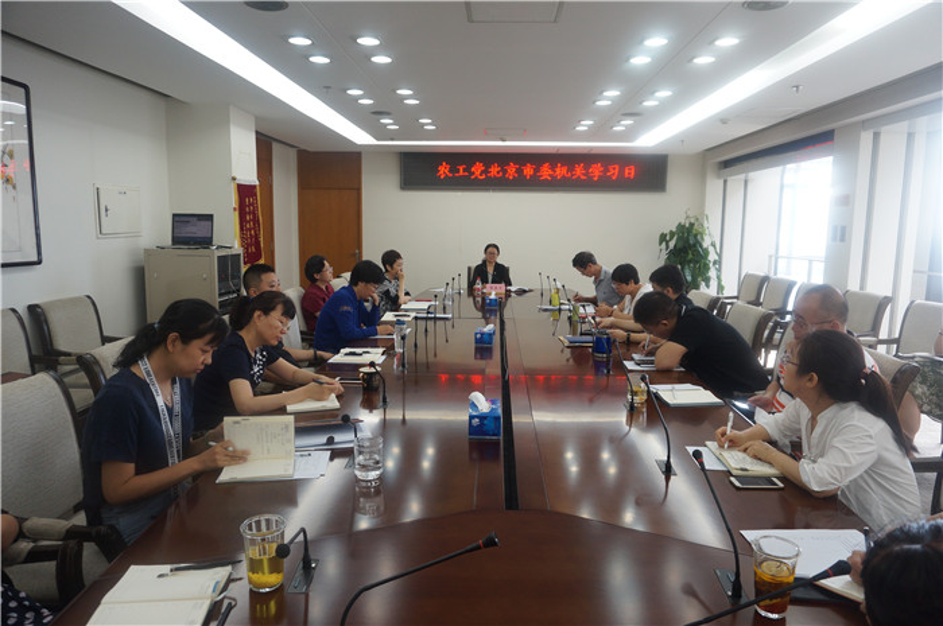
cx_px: 472
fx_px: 628
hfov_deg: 73.8
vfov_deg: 53.0
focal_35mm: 24
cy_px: 313
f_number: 4
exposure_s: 1/60
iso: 400
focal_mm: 16
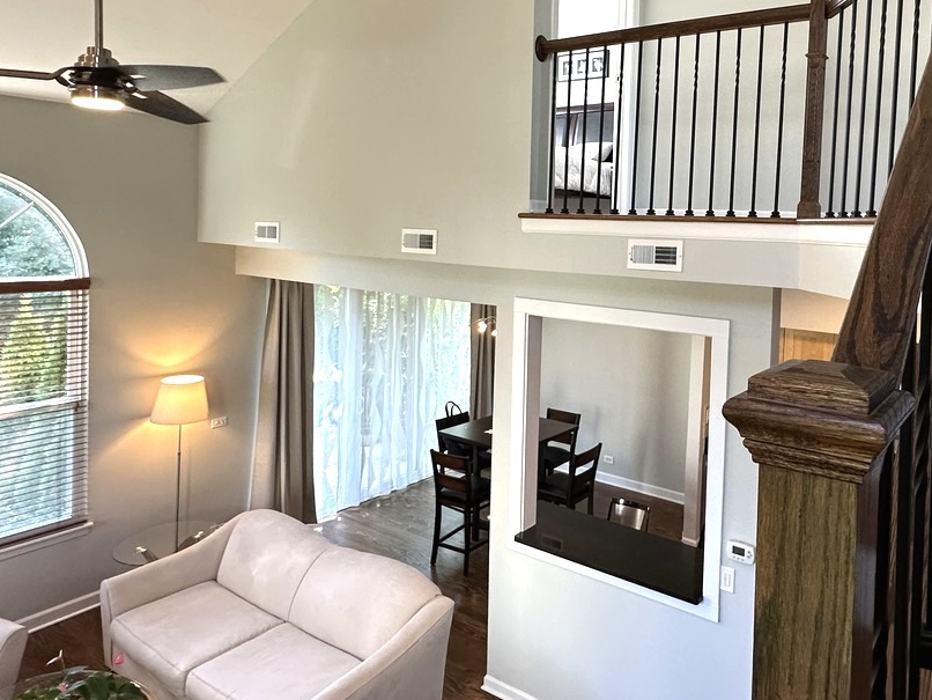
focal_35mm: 25
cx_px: 650
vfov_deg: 54.1
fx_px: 673
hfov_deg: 66.7
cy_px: 249
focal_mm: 2.22
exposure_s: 1/120
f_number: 2.2
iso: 200
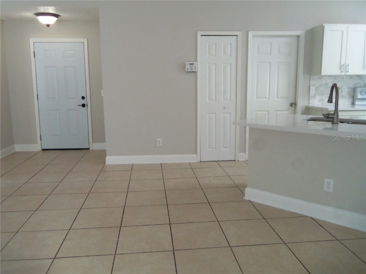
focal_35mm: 28
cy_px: 137
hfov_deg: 63.4
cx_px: 183
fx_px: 296
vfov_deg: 49.7
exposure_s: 1/40
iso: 400
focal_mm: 5.1
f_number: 3.9
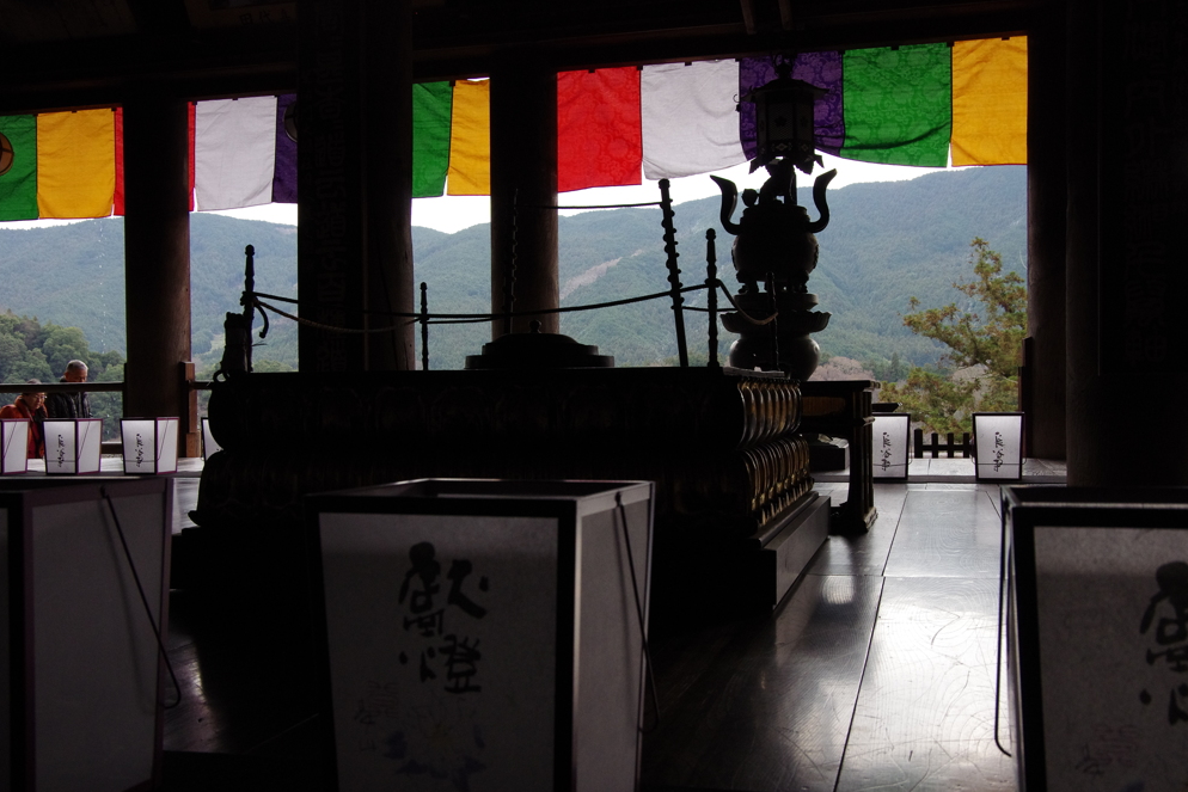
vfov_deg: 36.0
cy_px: 399
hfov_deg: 51.9
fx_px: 1221
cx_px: 604
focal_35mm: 37
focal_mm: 24
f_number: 8
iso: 1600
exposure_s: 1/320
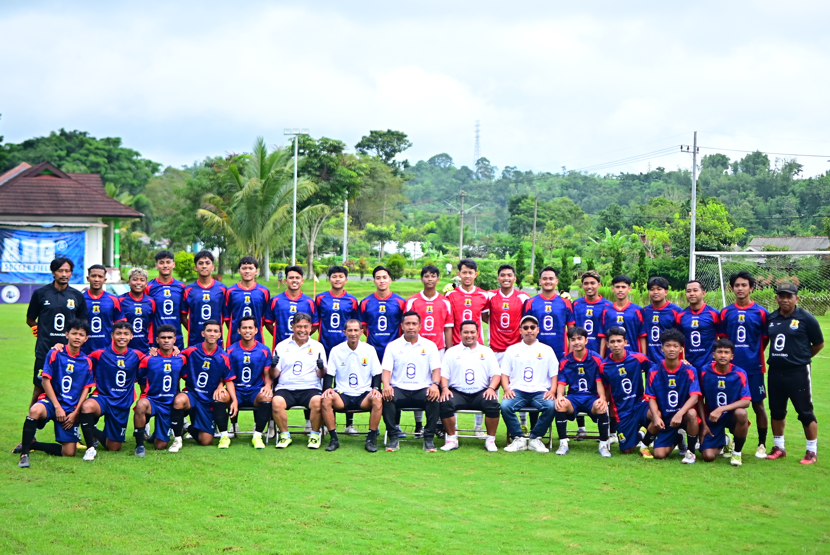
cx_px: 415
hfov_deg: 38.2
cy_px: 278
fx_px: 1200
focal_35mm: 52
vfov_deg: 26.0
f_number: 1.8
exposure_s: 1/5000
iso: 500
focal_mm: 35
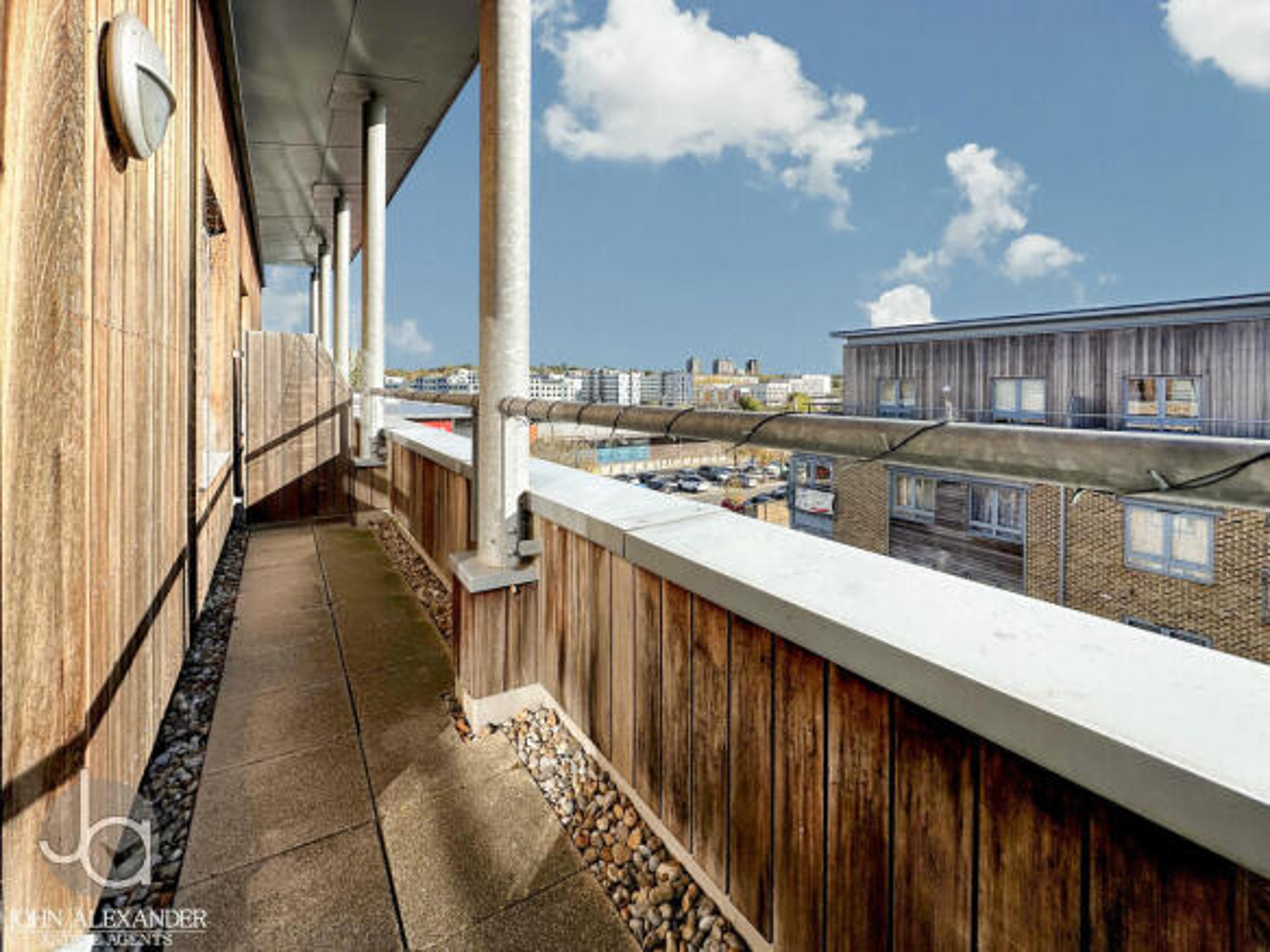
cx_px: 635
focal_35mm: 14
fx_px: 514
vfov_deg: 85.7
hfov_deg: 102.1
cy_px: 476
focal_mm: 2.22
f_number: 2.2
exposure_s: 1/1575
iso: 50
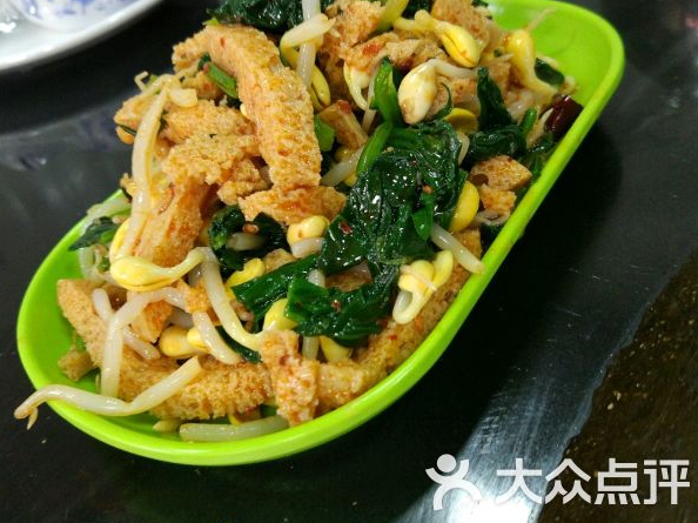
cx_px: 309
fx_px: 665
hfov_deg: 55.2
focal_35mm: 33
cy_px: 234
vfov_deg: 42.9
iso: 449
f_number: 2
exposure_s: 1/25
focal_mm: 4.26
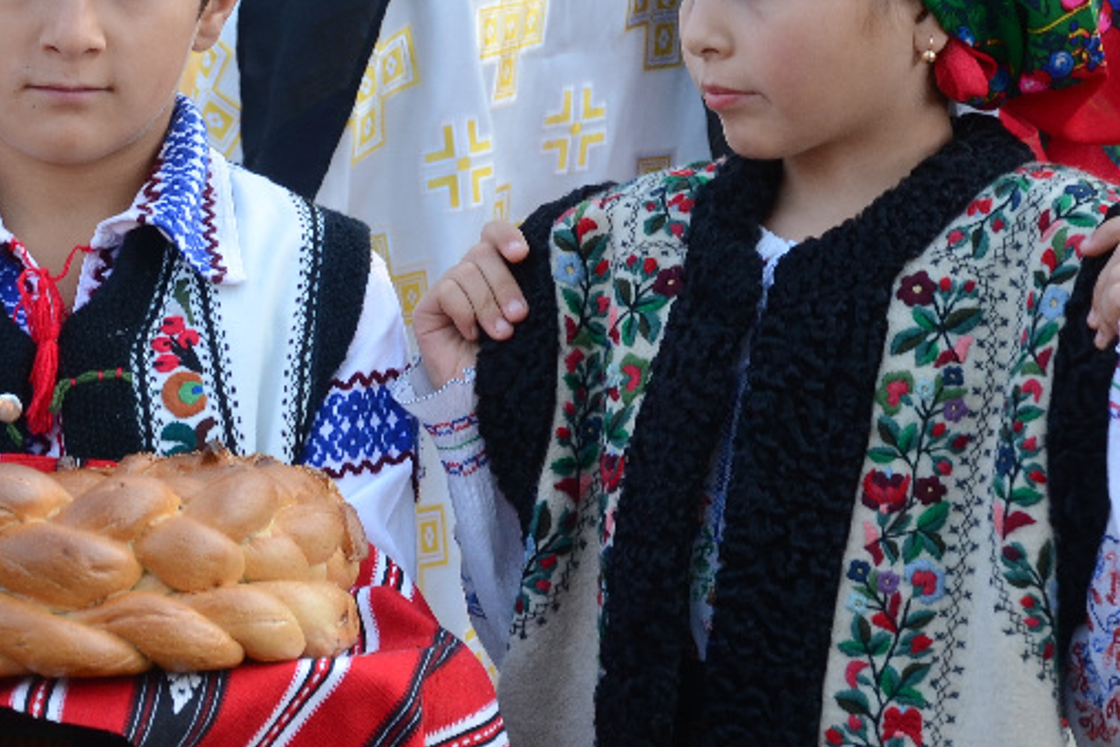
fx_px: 7717
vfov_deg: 5.5
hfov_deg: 8.3
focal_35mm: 248
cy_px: 284
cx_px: 190
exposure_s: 1/100
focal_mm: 70
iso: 320
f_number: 6.3
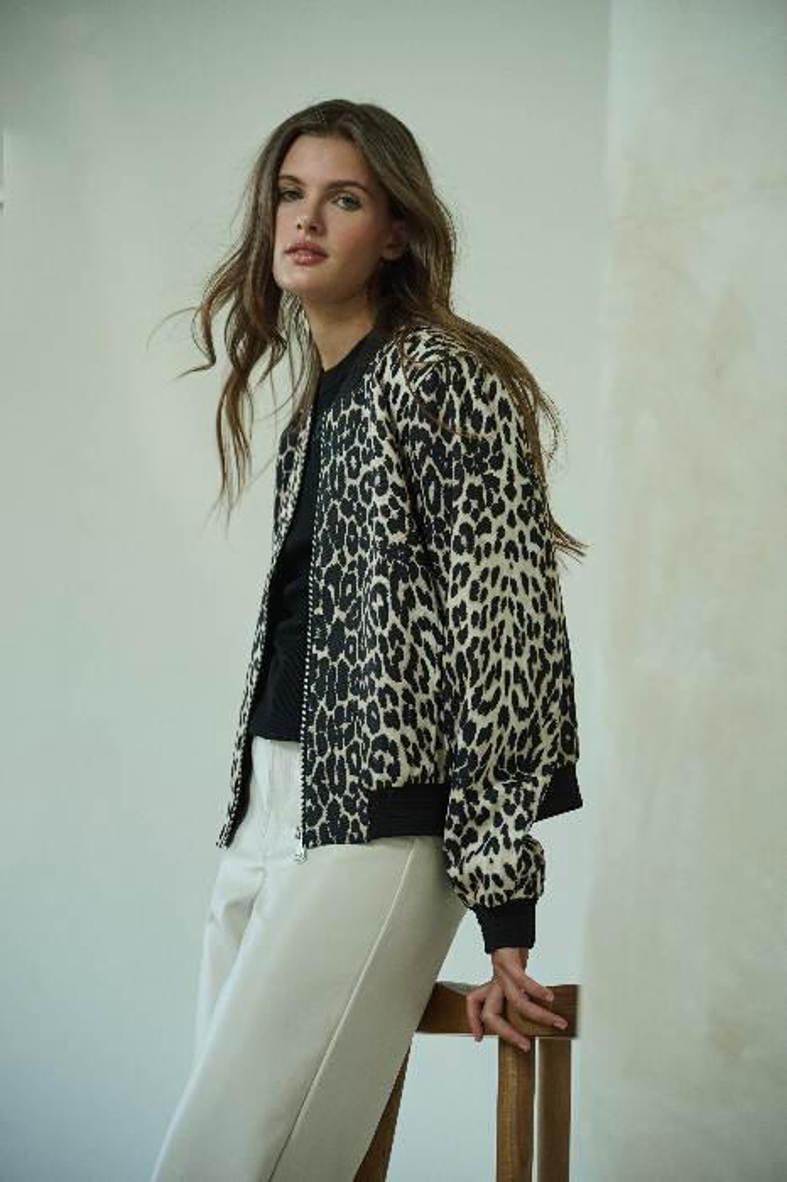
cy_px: 591
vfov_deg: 25.4
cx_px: 394
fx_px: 2626
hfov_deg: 17.0
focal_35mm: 80
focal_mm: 80
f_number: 4
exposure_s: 1/200
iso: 500
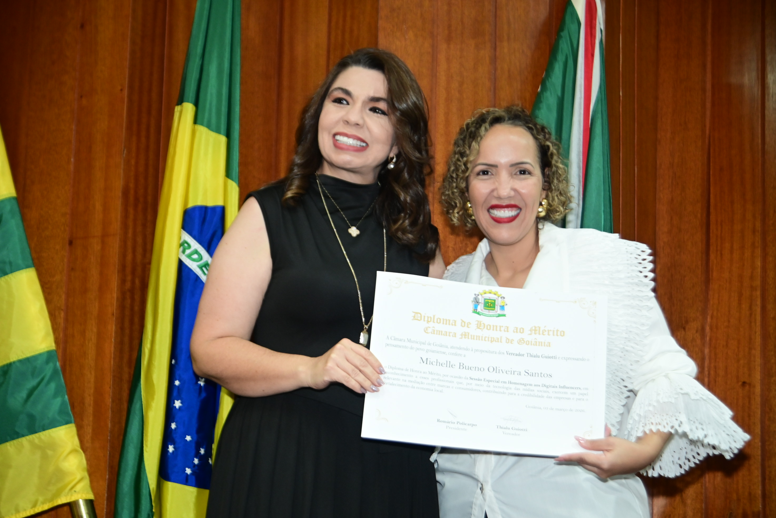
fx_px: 1660
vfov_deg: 17.7
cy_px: 259
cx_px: 381
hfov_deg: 26.3
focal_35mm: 77
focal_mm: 75
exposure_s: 1/125
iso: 2000
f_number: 5.6
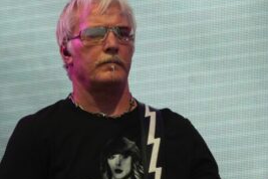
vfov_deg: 2.2
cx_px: 144
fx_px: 4715
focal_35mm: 633
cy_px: 63
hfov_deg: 3.3
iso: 400
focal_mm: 147
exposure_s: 1/250
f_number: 5.6
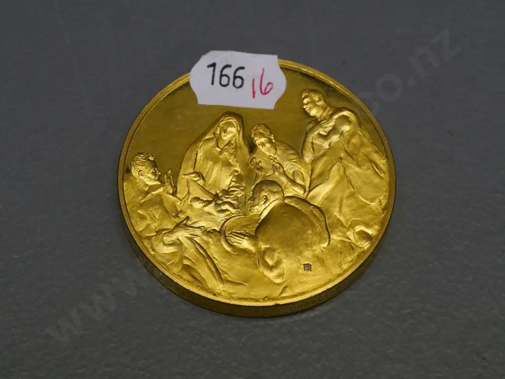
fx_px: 1751
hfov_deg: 16.4
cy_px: 190
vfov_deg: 12.3
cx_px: 252
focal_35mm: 120
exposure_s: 1/500
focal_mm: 60
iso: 3200
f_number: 7.1
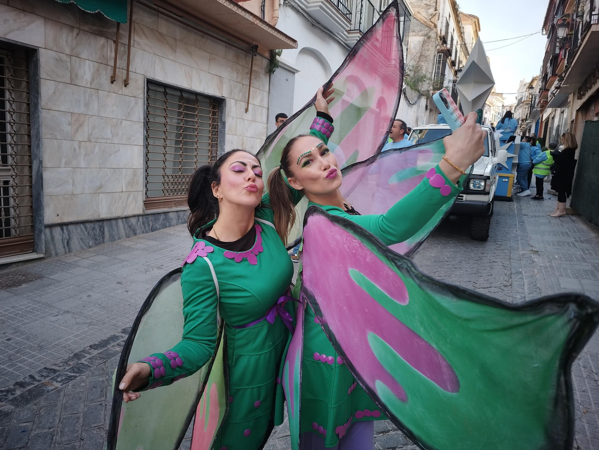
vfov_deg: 54.9
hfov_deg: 69.4
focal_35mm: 25
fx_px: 433
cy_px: 225
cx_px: 300
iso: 120
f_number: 1.89
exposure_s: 1/50
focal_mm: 5.95
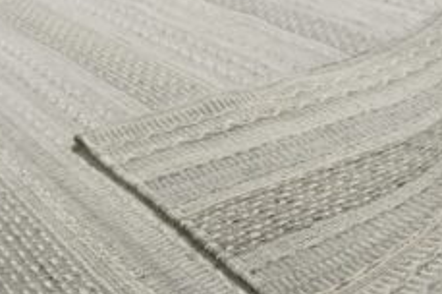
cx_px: 272
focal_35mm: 63
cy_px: 325
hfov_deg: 31.8
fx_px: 772
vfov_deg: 20.5
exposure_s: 1/250
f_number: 5
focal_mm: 16
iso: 1250
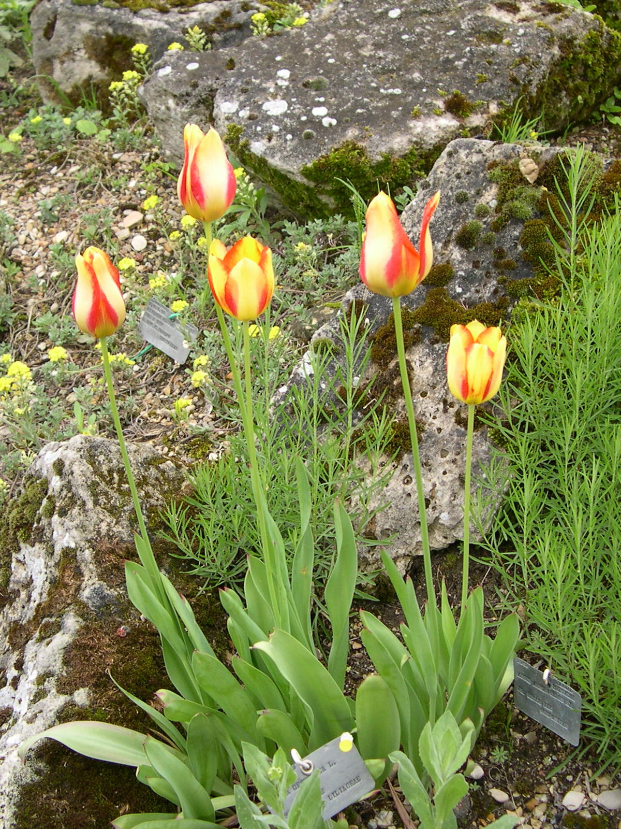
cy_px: 414
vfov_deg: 49.0
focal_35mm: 38
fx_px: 909
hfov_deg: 37.7
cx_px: 310
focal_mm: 8
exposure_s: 1/264
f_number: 2.8
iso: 100
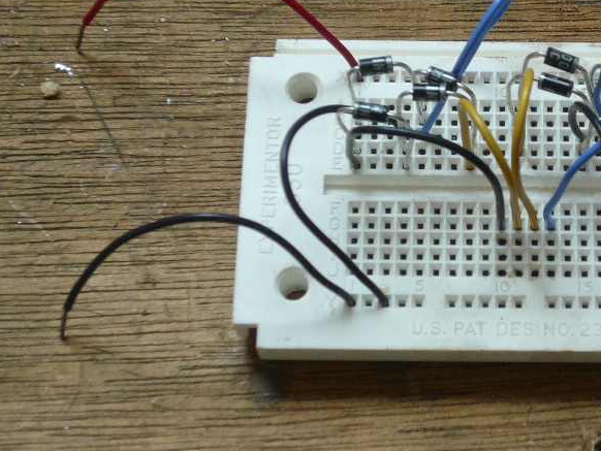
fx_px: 1772
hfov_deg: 19.0
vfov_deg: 14.5
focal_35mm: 102
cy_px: 171
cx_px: 493
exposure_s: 1/80
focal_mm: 9.6
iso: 100
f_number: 4
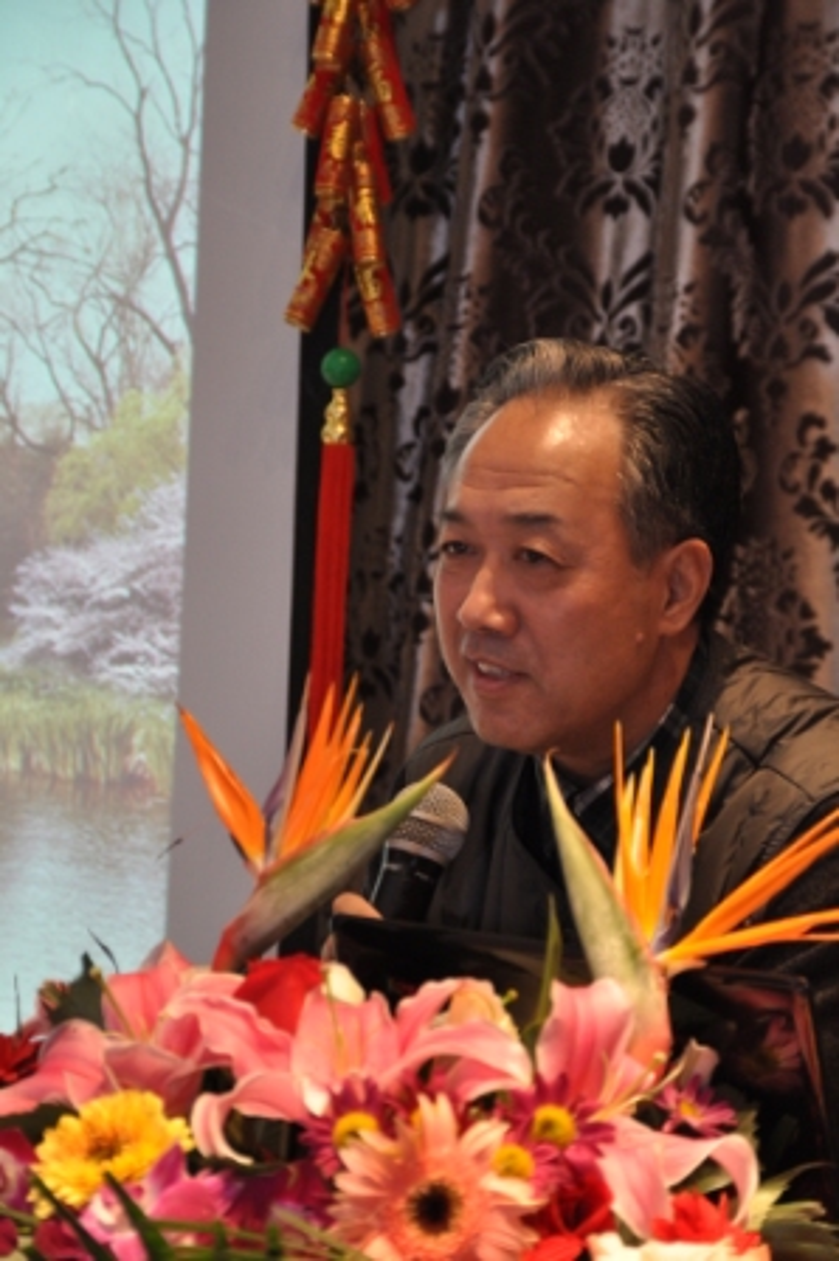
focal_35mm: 120
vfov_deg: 17.1
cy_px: 630
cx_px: 420
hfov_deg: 11.4
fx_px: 4201
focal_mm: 80
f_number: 5.3
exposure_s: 1/30
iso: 640
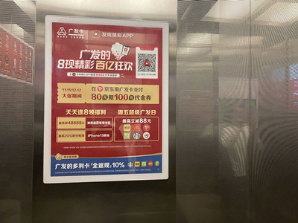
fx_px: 224
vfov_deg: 53.1
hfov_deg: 67.3
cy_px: 112
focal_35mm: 26
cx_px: 149
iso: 500
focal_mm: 4.2
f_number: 1.6
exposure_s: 1/40
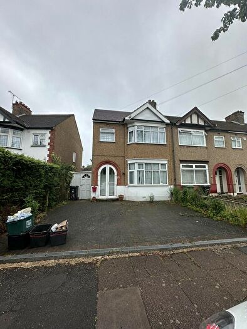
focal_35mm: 14
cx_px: 124
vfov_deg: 102.1
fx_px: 133
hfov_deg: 85.7
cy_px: 164
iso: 40
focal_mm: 2.22
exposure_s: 1/438
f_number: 2.2
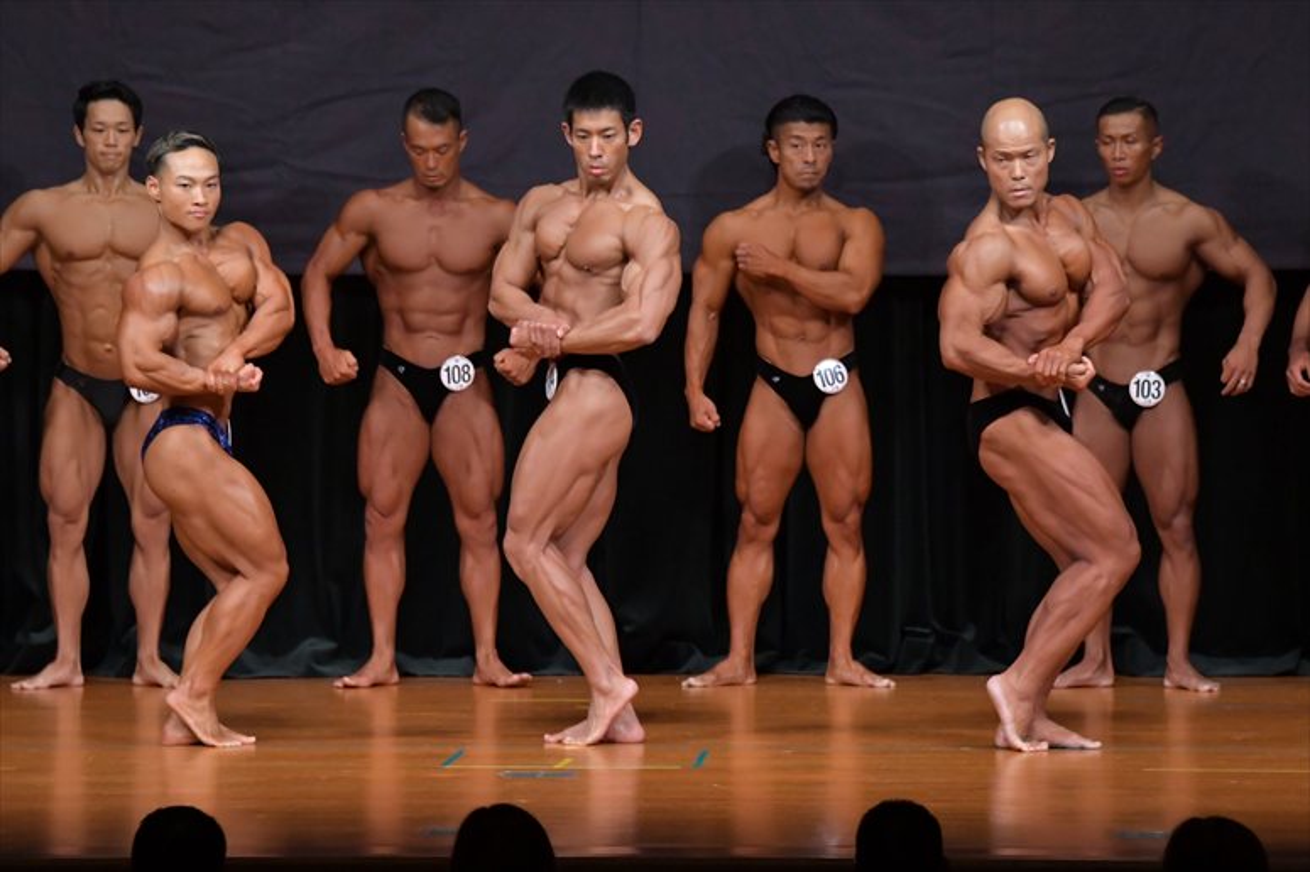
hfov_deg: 8.1
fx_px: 9275
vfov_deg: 5.4
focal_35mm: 255
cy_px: 436
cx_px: 655
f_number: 5.6
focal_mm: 170
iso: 4000
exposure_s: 1/400
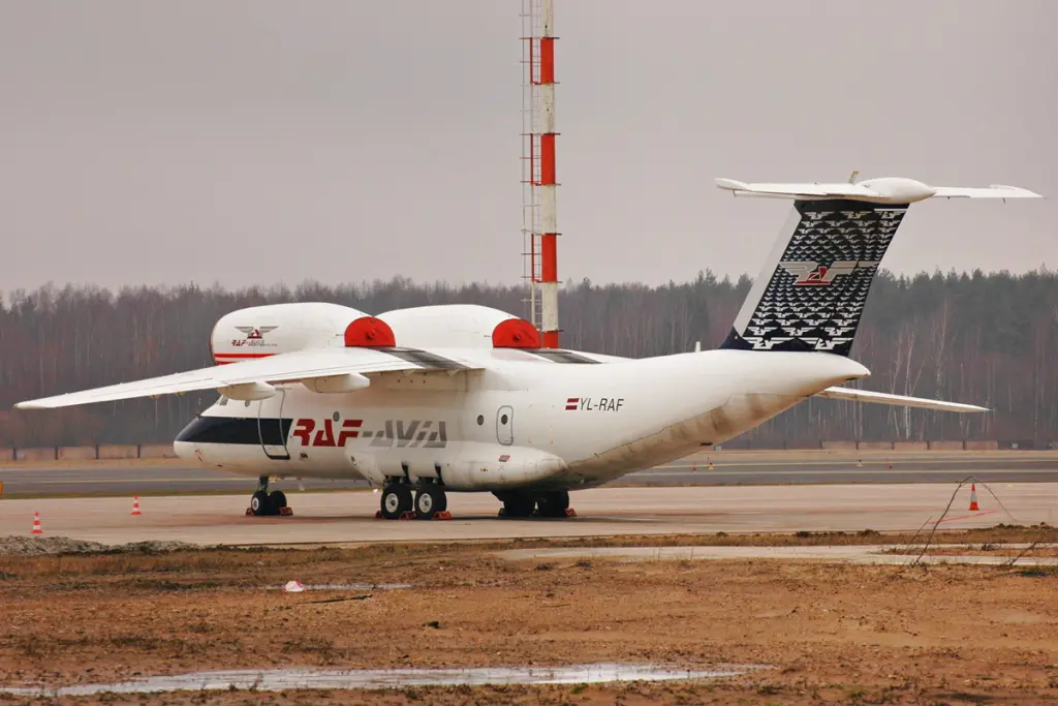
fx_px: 8597
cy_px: 353
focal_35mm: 292
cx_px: 529
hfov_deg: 7.0
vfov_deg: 4.7
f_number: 7.1
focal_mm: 195
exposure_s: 1/200
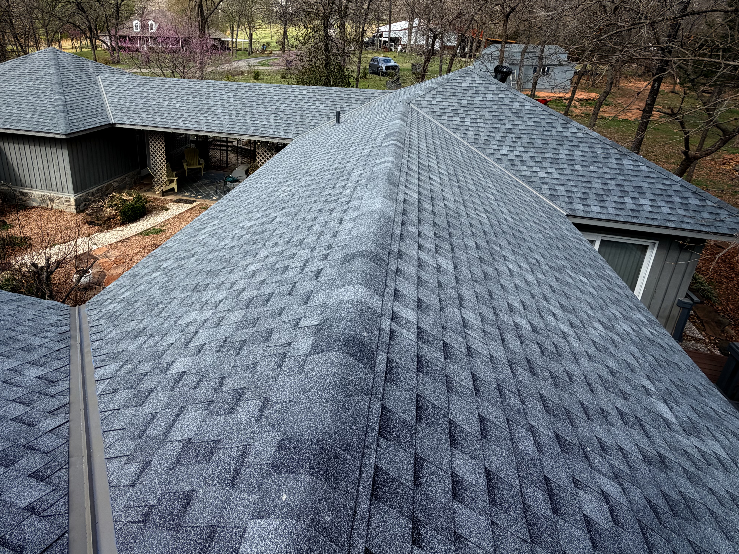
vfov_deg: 64.0
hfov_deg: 80.6
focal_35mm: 20
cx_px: 289
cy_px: 178
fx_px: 427
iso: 40
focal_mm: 2.22
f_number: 2.2
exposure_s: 1/770
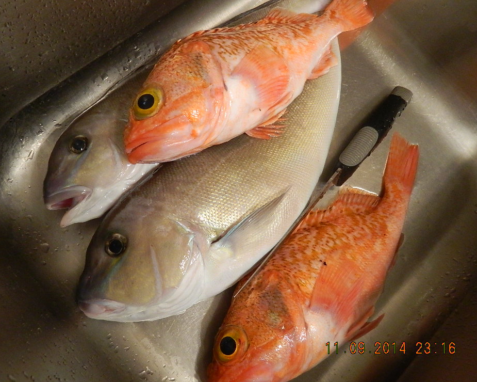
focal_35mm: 27
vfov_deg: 53.2
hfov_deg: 64.0
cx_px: 223
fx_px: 381
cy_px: 192
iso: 400
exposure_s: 1/20
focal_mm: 4.5
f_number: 3.1
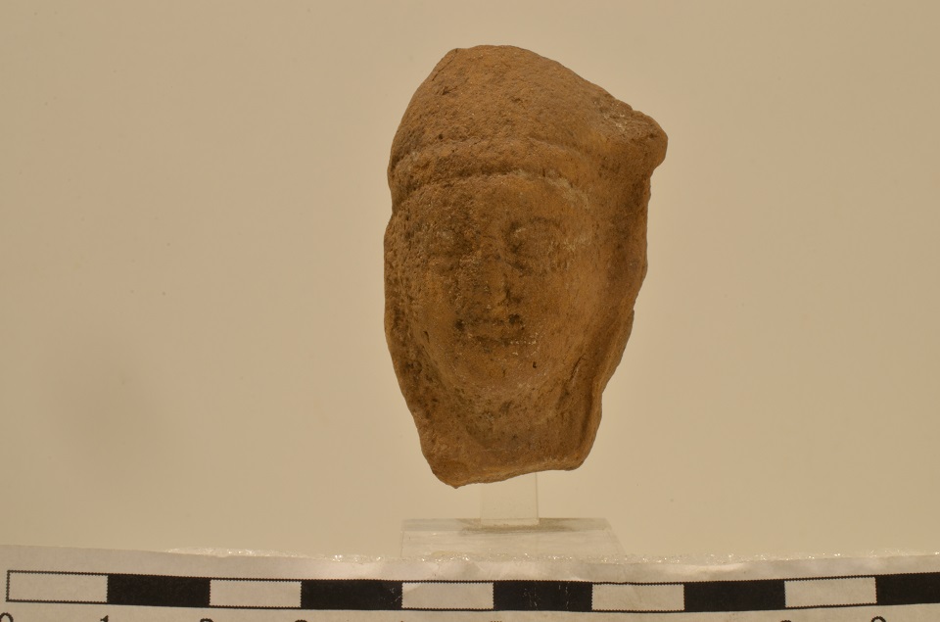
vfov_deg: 22.5
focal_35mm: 60
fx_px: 1563
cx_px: 470
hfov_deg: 33.5
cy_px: 311
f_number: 25
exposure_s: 1.6
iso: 160
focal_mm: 40
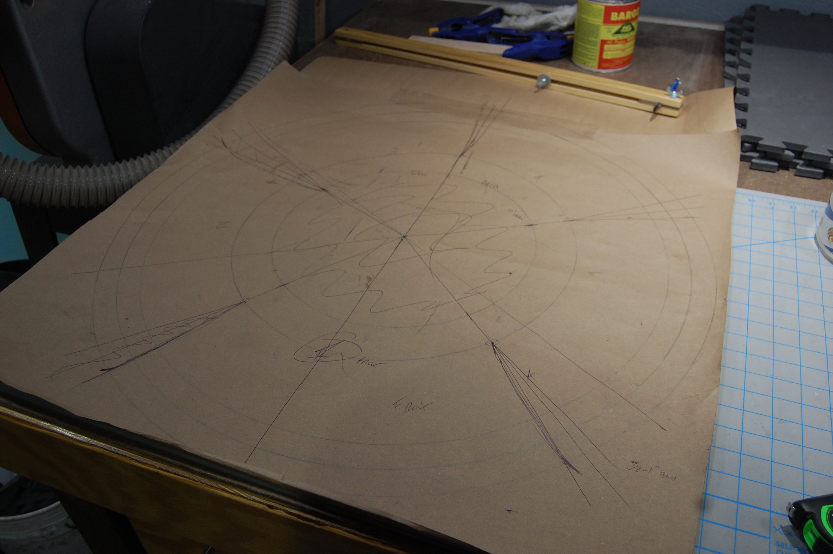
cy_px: 277
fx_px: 694
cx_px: 416
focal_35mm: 30
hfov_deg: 62.0
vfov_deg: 43.5
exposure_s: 1/80
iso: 400
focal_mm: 20
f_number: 4.5
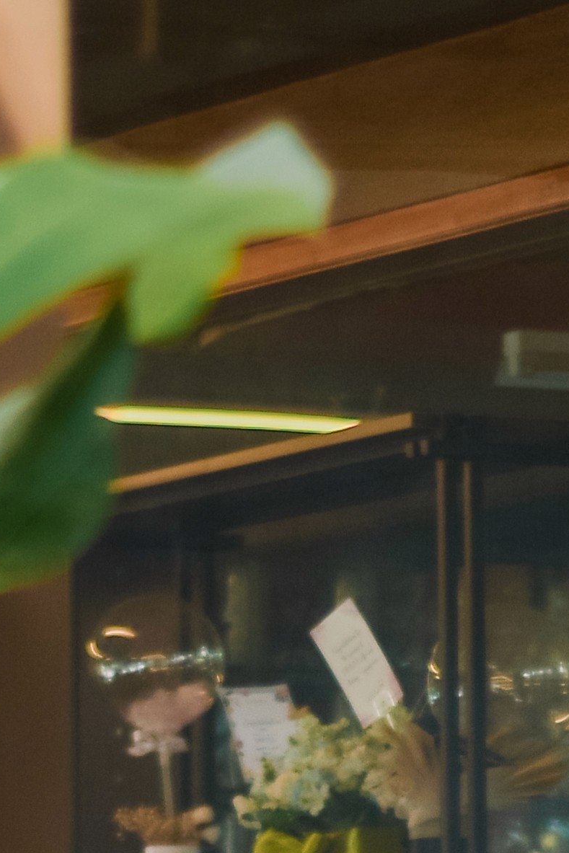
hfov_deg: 3.7
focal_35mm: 373
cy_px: 1556
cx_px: 712
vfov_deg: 5.4
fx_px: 8840
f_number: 1.8
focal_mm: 50
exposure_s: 1/250
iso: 100
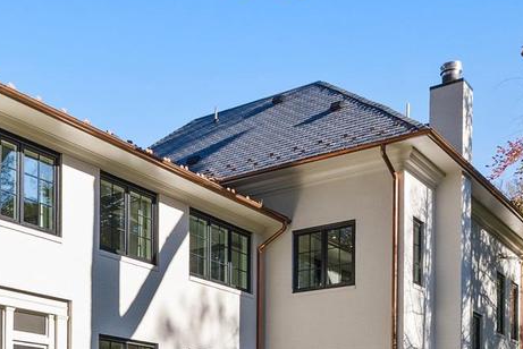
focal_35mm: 52
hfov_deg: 36.6
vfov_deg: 24.9
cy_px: 353
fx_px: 750
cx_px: 74
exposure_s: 1/200
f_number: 8
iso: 160
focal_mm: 16.5
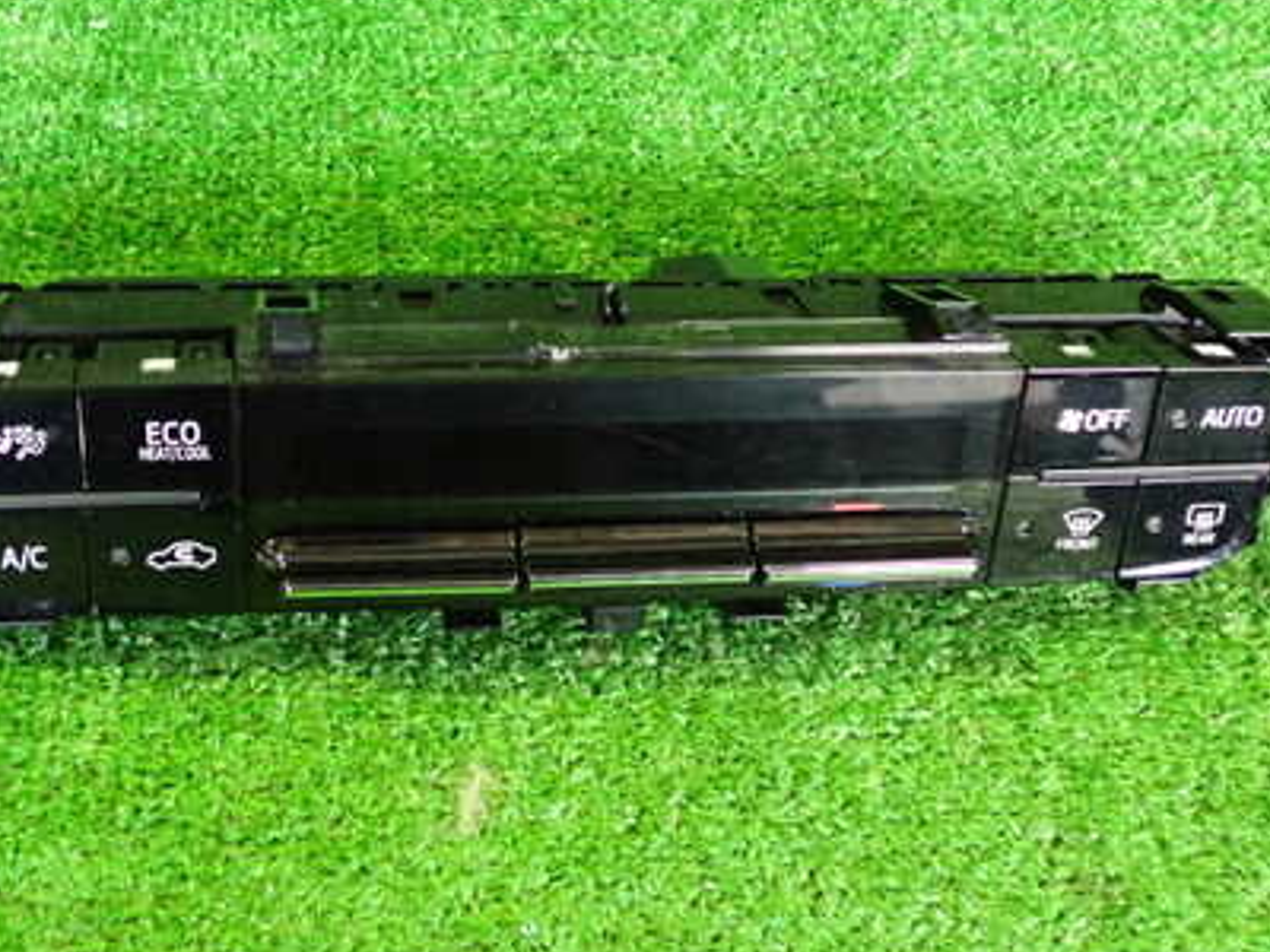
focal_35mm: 45
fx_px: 1651
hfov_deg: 41.9
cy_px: 463
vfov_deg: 32.2
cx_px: 518
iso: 800
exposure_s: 1/25
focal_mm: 5.4
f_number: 2.3
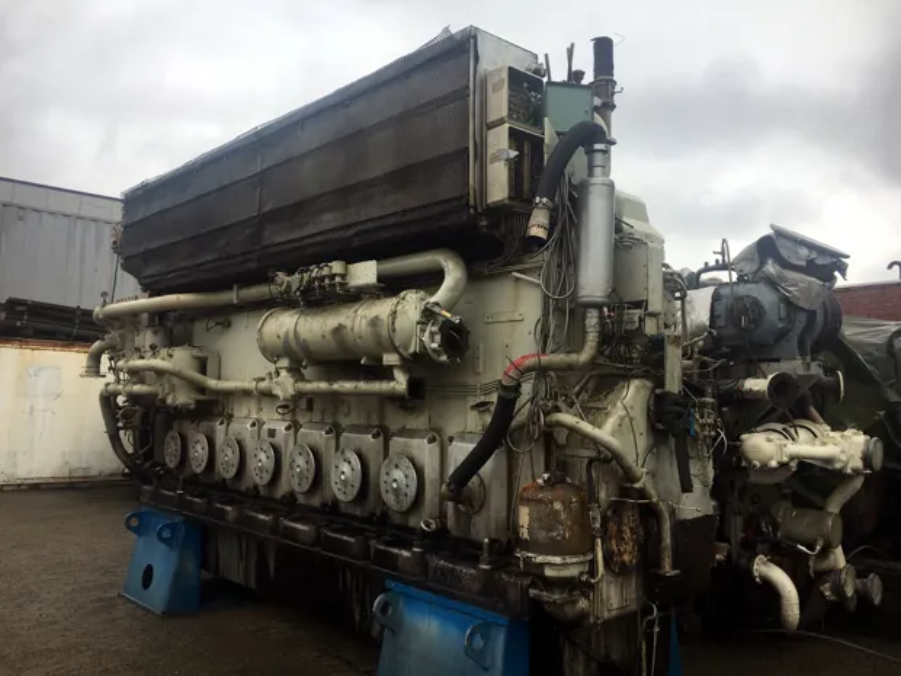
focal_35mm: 29
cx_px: 450
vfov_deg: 48.2
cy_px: 338
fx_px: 755
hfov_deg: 61.7
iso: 25
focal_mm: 4.15
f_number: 2.2
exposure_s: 1/432
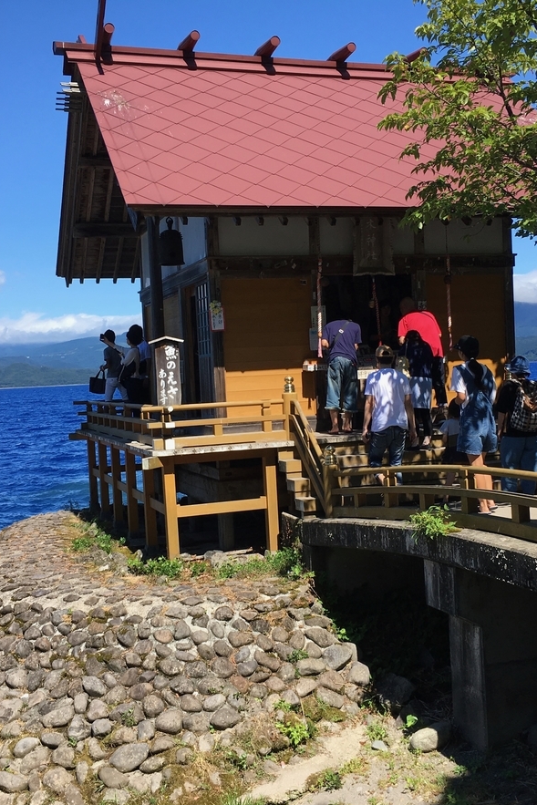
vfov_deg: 47.4
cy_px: 407
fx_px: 917
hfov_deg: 32.6
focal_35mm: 41
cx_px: 260
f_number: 2.2
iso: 25
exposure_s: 1/1374
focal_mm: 4.15
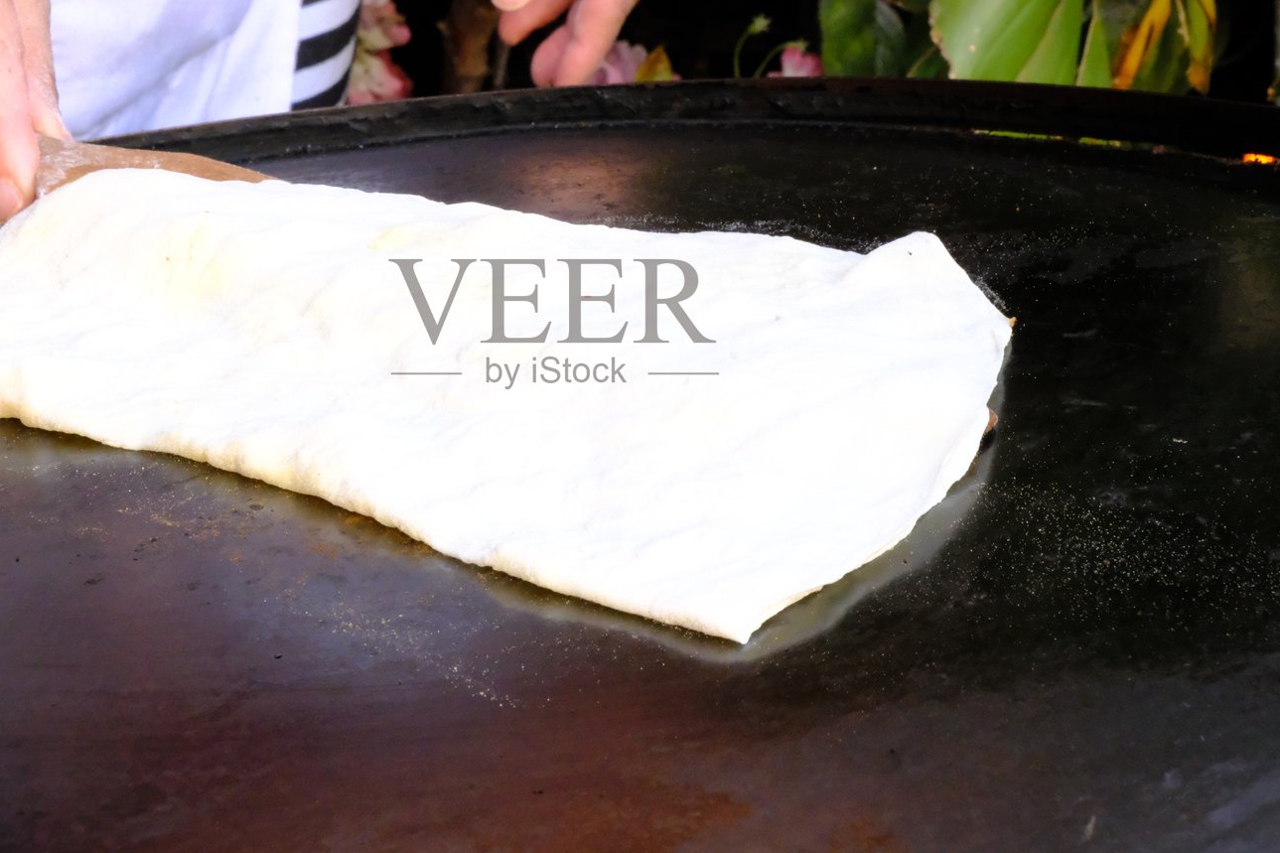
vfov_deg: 9.2
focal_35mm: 149
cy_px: 325
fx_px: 5297
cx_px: 554
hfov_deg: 13.8
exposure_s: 1/120
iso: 8000
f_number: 18
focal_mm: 80
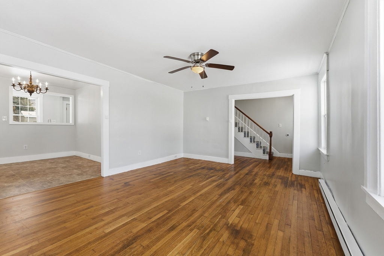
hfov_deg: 101.9
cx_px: 192
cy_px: 128
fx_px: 156
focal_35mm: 15
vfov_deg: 78.9
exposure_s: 1/60
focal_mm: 14.6
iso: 100
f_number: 7.1
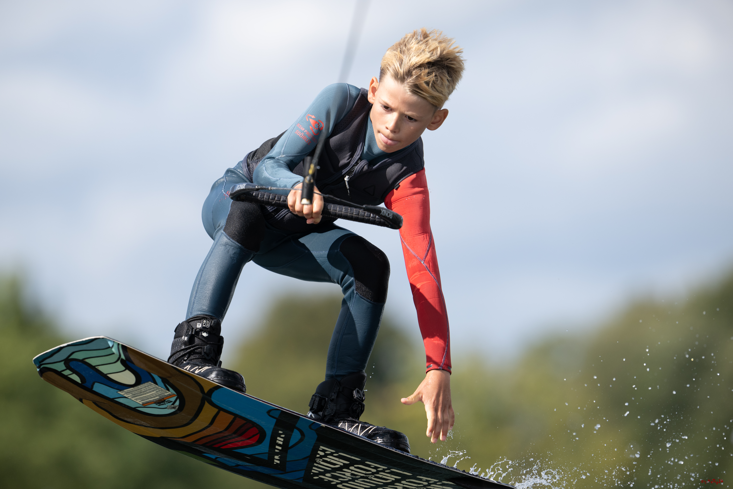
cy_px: 244
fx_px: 8144
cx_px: 366
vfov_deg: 3.4
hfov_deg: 5.2
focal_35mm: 400
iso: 320
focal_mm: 400
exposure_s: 1/3200
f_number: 4.5
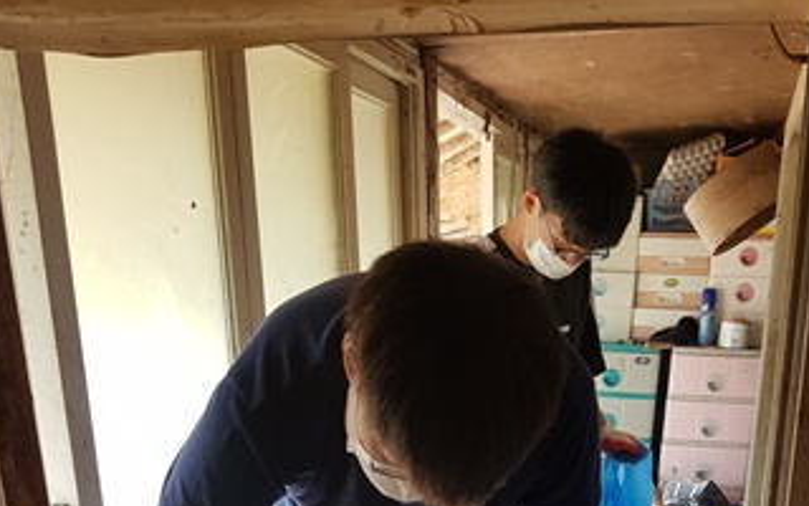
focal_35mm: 47
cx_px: 458
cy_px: 686
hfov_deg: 42.6
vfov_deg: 23.6
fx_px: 1036
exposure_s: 1/100
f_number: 1.7
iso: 64
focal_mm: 4.3
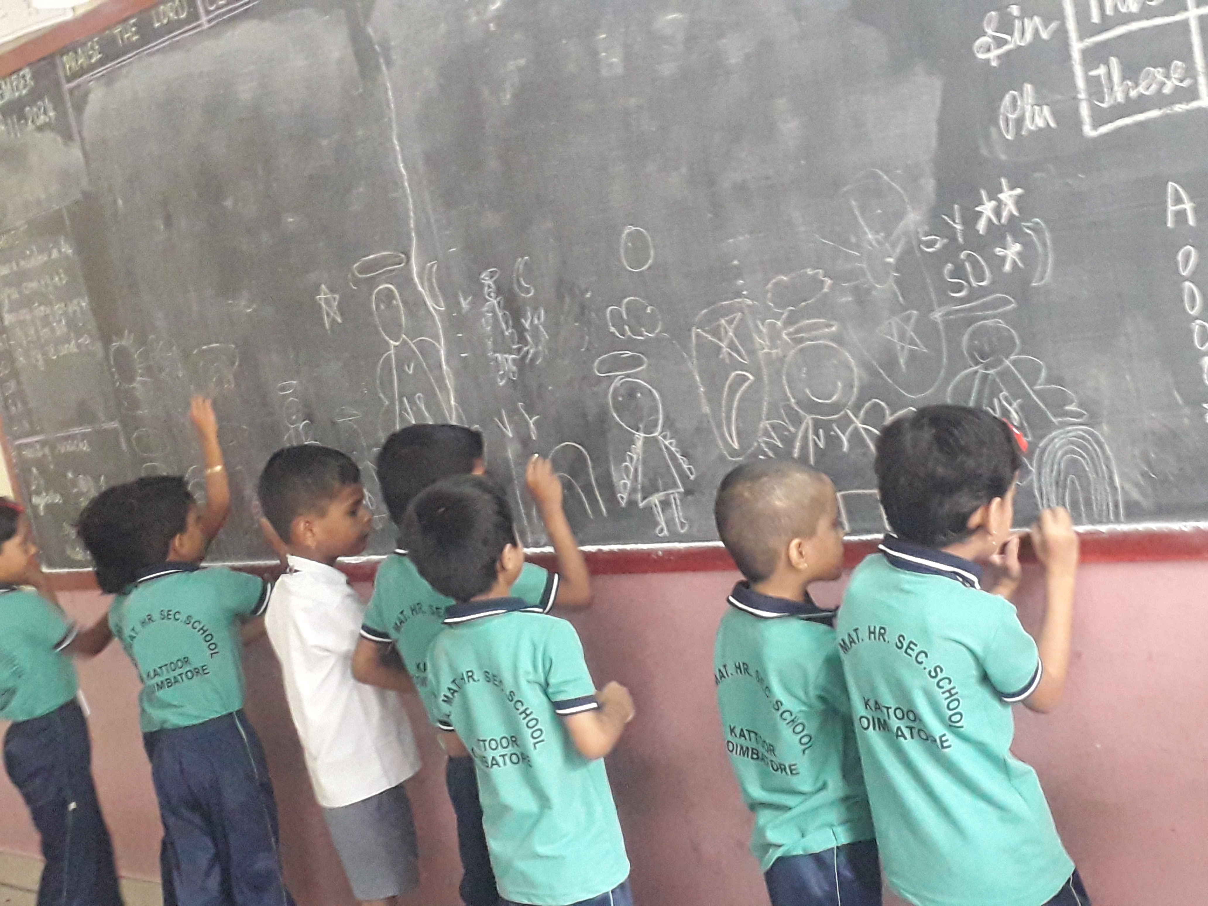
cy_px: 453
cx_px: 604
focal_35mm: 27
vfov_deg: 51.4
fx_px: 942
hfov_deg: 65.3
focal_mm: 3.6
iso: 500
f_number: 1.9
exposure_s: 1/20
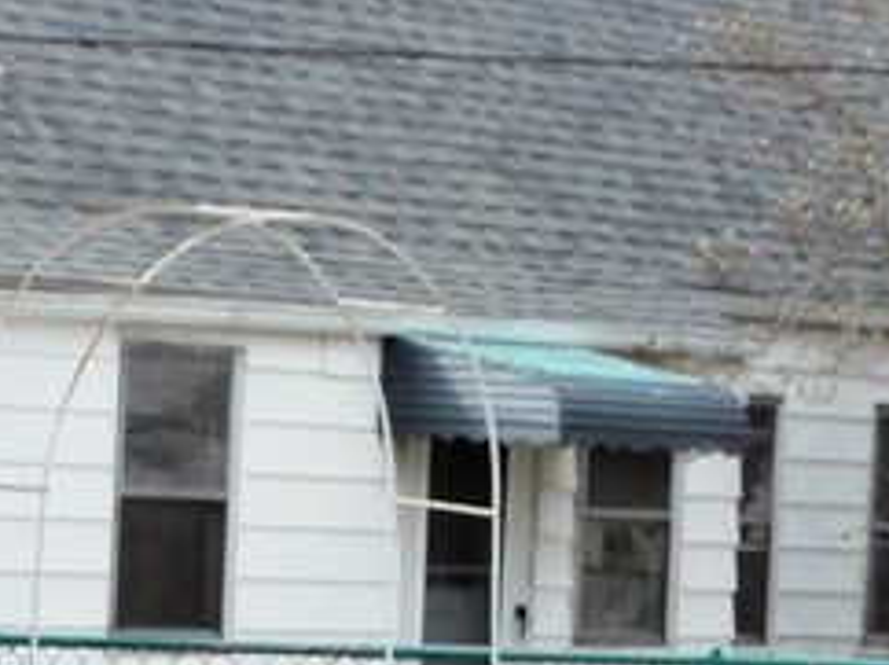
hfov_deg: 9.9
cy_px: 1110
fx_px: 5106
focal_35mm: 199
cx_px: 44
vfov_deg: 7.3
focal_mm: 8.29
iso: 100
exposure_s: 1/320
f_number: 4.2
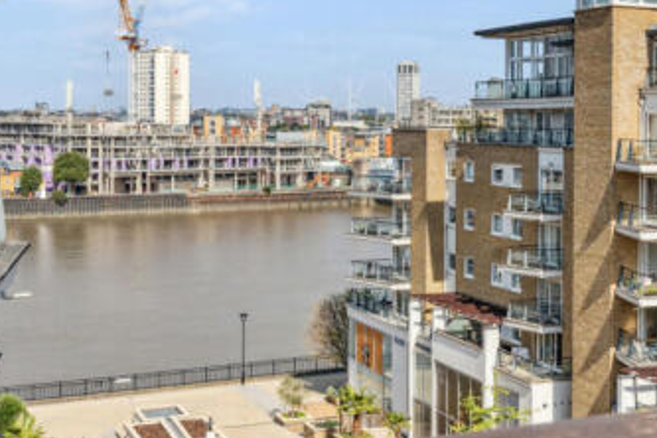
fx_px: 1040
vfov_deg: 23.7
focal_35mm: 57
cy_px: 141
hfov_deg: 35.0
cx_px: 366
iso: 320
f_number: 8
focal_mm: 29
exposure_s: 1/800
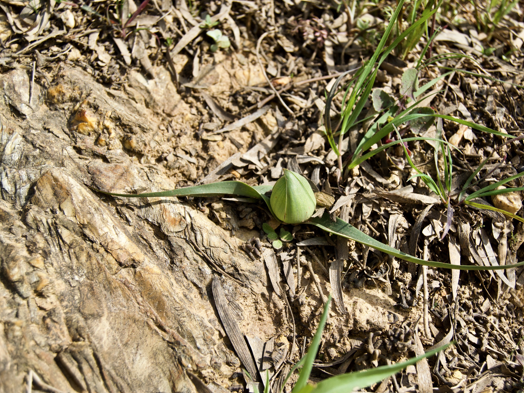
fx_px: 742
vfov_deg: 29.7
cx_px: 291
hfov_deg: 38.9
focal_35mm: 49
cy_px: 196
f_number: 6.3
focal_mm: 30
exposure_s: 1/1600
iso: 400
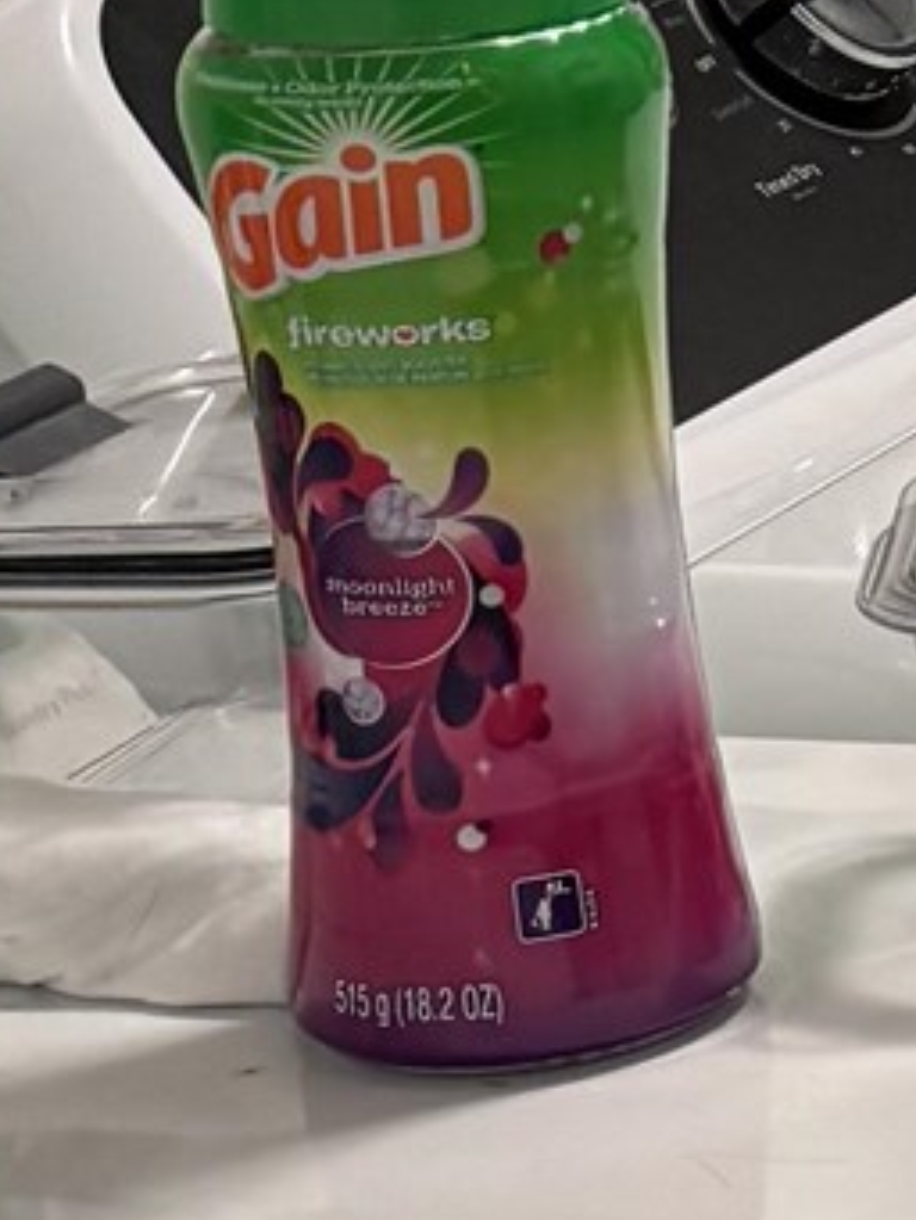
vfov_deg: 12.2
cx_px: 2873
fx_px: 5712
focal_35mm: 162
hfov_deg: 7.8
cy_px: 415
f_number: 1.78
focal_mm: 6.76
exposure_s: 1/120
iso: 160
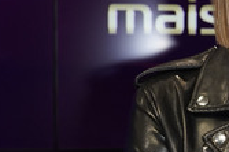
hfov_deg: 18.9
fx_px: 635
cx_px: 300
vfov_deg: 13.5
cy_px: 3
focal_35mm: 100
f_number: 5.6
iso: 2000
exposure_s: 1/160
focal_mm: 37
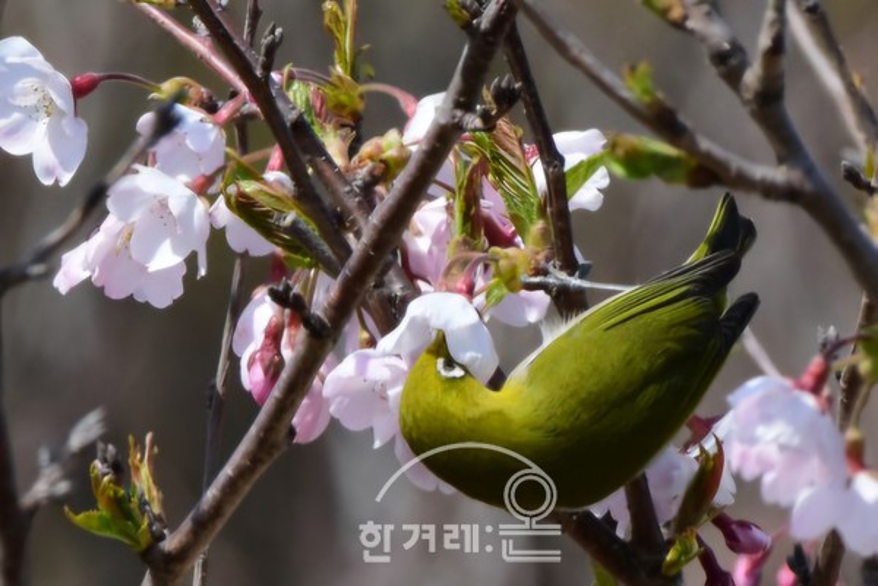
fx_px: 18290
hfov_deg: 2.7
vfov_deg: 1.8
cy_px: 293
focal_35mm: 750
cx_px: 439
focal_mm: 500
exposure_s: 1/400
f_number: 14
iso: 500
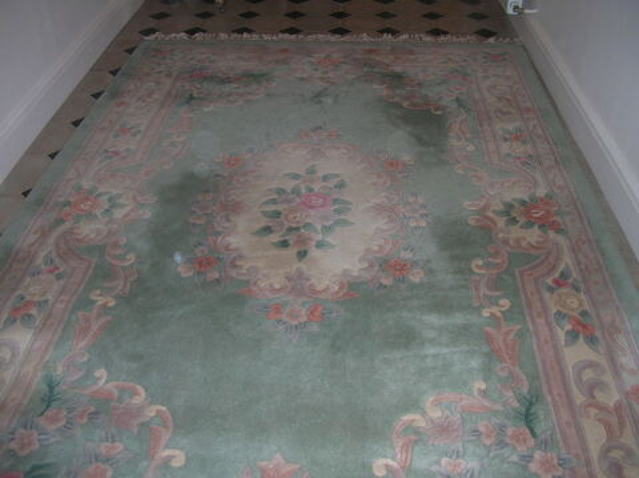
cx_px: 320
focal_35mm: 35
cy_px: 239
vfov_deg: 40.6
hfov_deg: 52.7
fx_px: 645
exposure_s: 1/60.1
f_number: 2.8
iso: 59
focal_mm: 5.8
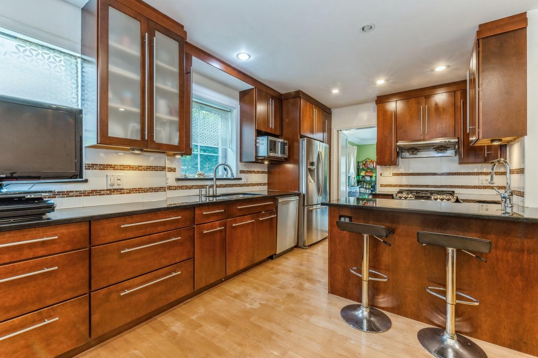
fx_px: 224
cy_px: 179
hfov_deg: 100.4
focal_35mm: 15
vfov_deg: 77.3
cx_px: 269
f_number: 14
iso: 640
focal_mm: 15
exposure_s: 1/5
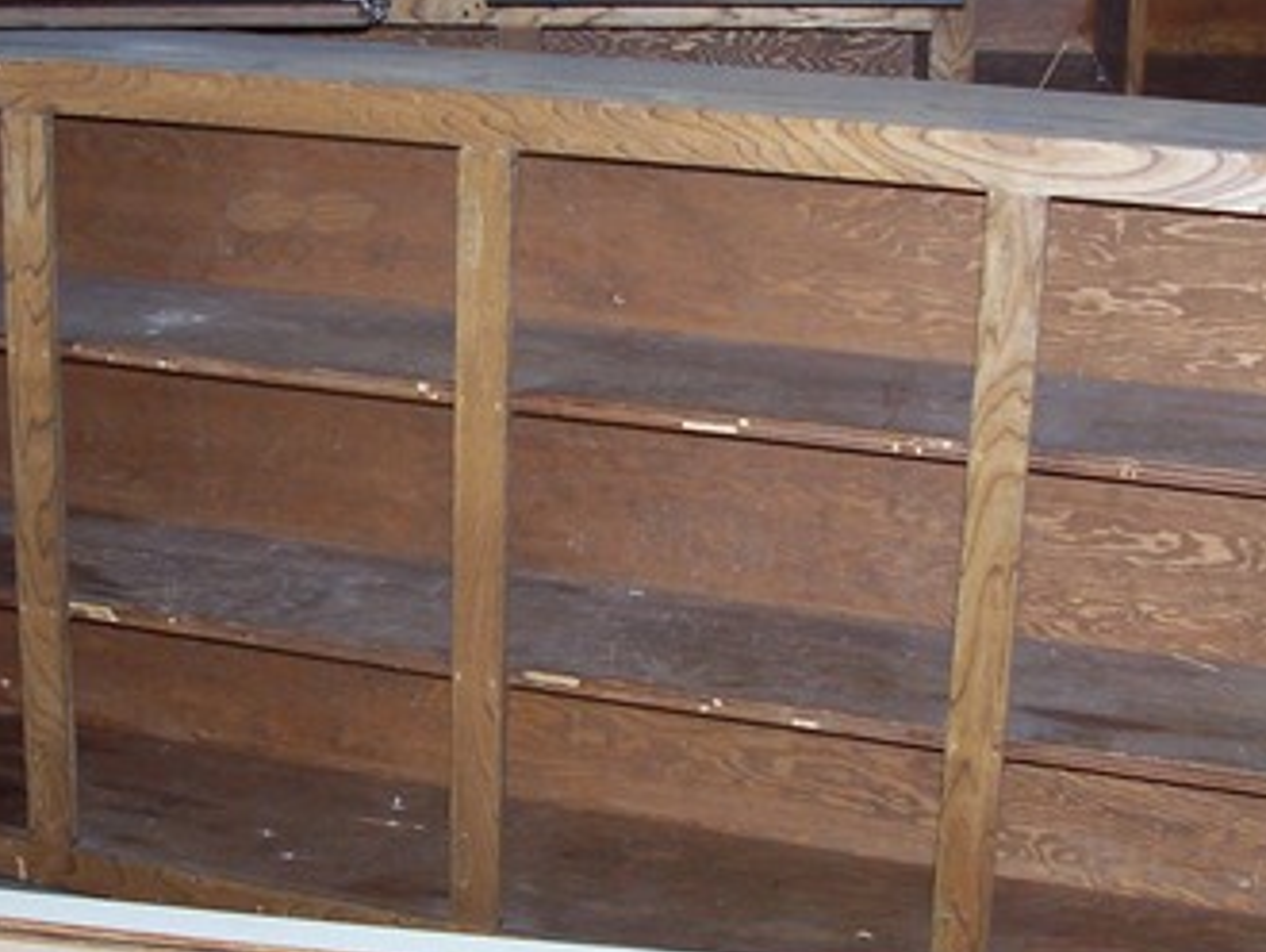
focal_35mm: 61
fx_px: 2233
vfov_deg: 24.0
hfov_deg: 31.7
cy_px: 388
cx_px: 656
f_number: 2.8
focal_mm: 6
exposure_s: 1/60
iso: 140
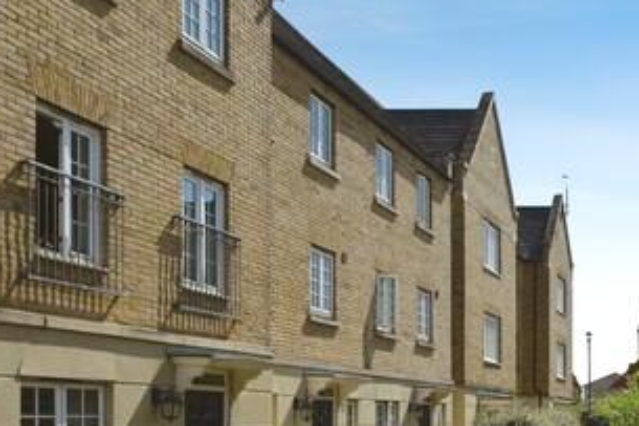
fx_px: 834
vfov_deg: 27.5
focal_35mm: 47
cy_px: 391
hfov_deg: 34.6
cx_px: 744
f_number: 10
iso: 100
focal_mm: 14
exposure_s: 1/400
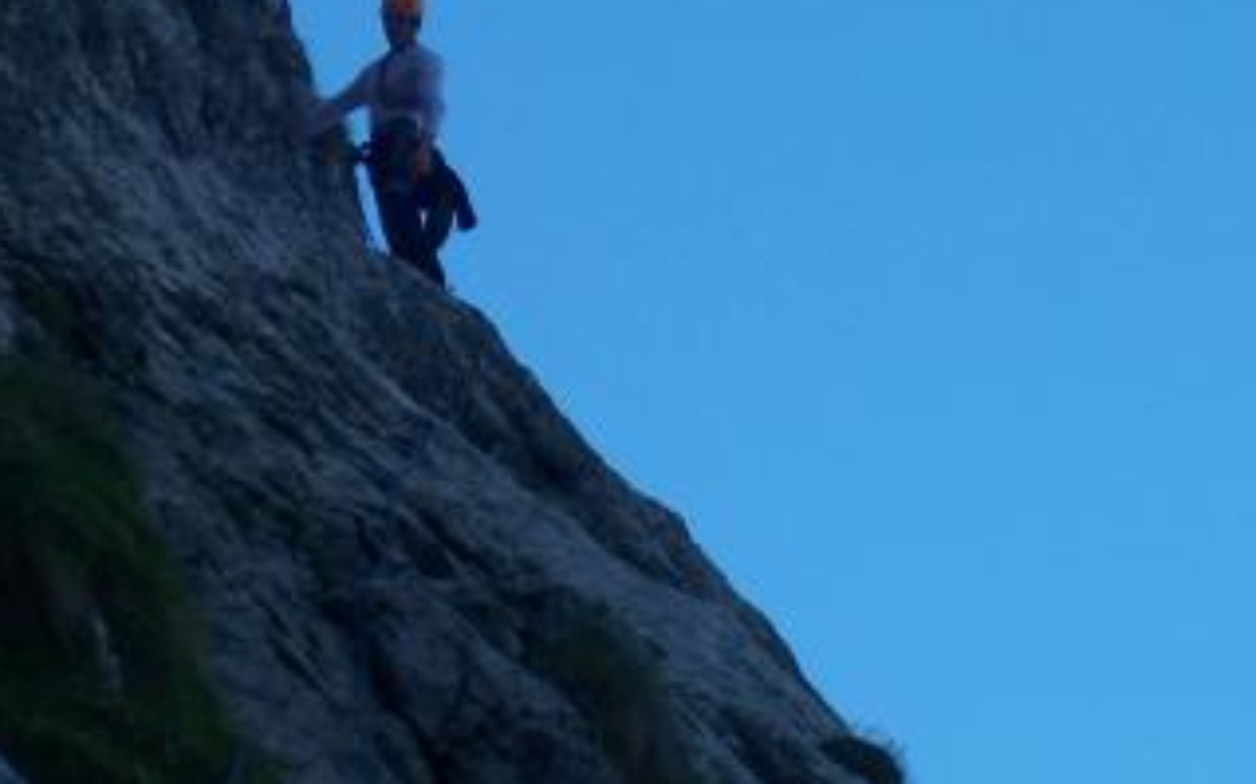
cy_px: 39
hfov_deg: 9.1
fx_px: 7869
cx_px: 419
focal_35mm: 230
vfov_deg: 5.7
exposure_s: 1/250
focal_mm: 18.1
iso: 80
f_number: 4.8
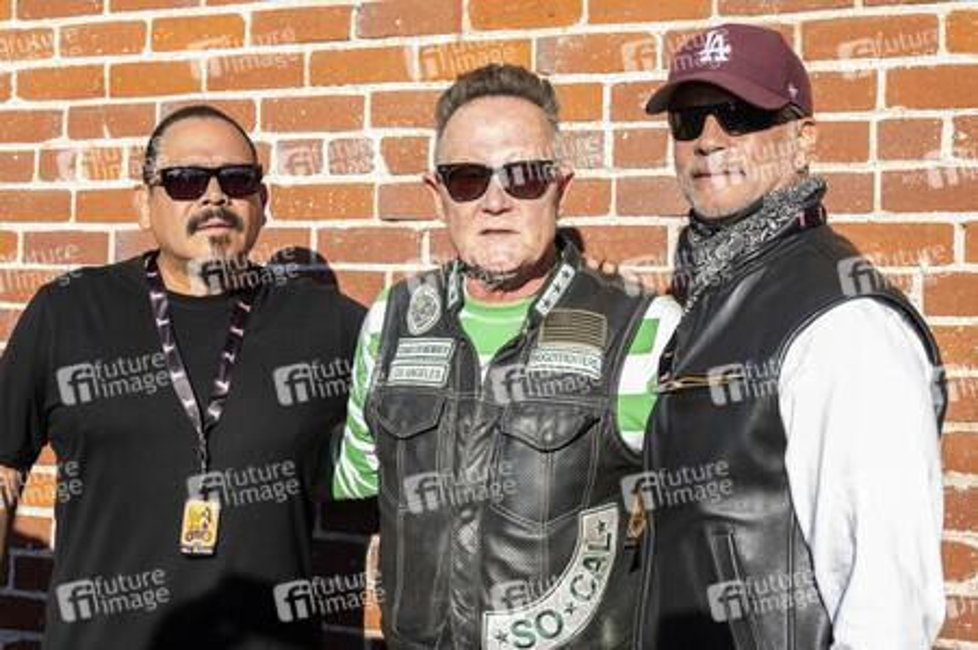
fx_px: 1222
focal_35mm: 45
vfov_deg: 29.8
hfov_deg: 43.6
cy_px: 325
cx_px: 489
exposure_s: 1/200
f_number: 5.6
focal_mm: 45
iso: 100
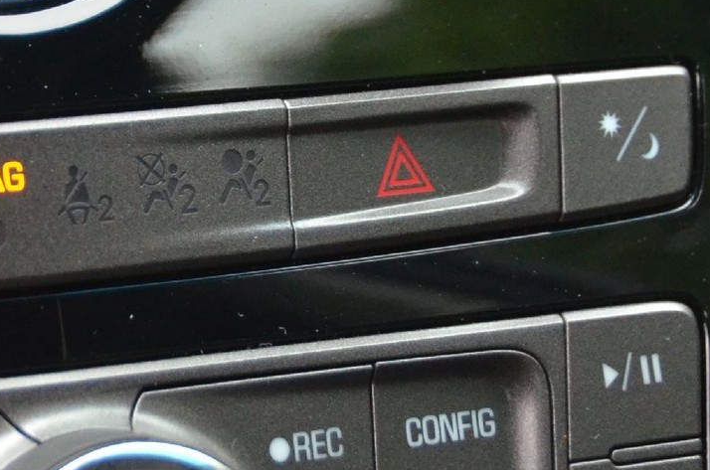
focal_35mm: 210
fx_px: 4133
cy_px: -233
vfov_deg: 6.4
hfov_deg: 9.7
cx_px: -45
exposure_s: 1/250
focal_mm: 40
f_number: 4.5
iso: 1600
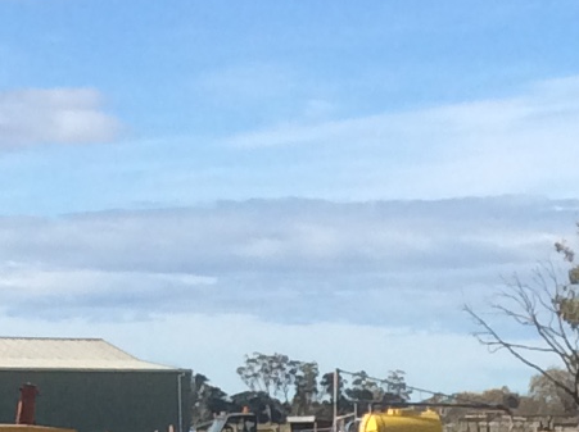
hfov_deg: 10.7
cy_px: 1040
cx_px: 421
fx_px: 3074
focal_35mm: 184
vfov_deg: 7.5
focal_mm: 3.3
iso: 32
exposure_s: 1/1244
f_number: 2.4
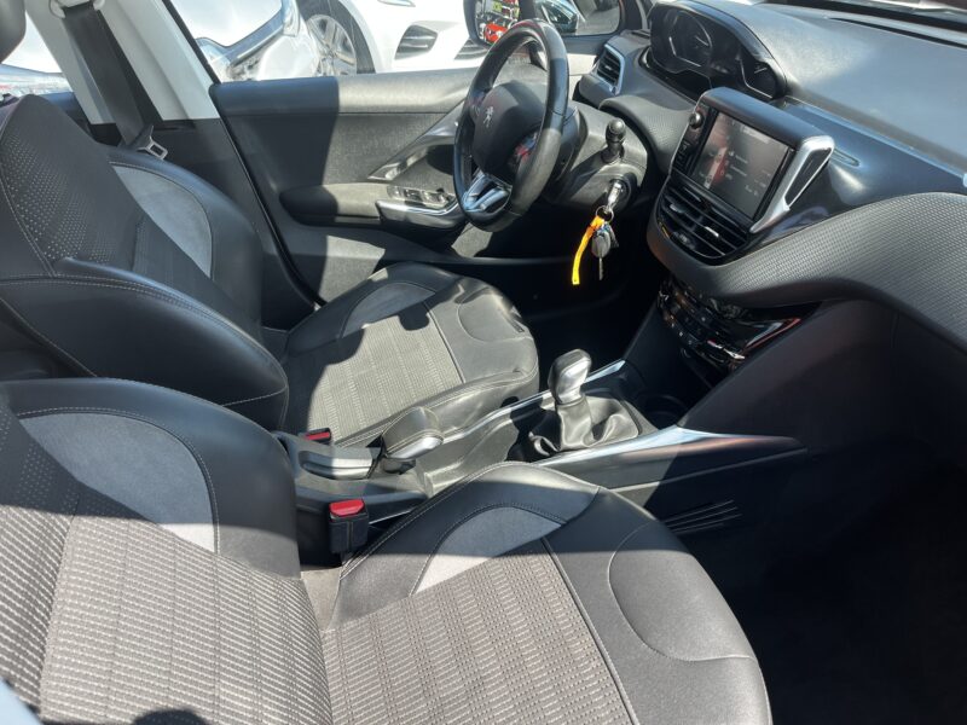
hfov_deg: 67.3
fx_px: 726
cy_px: 362
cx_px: 484
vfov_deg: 53.1
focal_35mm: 26
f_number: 1.6
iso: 50
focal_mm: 5.1
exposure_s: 1/294
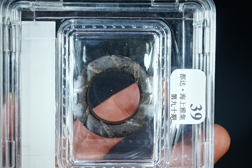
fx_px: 616
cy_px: 84
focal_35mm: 88
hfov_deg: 23.1
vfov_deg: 15.5
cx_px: 126
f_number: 18
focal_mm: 59
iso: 100
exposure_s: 1/160
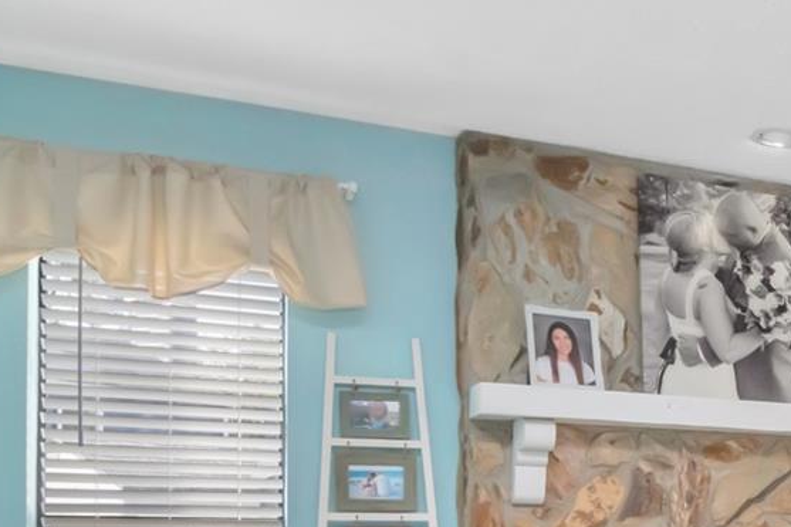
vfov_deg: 26.6
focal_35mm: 47
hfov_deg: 33.5
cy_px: 550
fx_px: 1042
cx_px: 957
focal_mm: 11
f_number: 11
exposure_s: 1/200
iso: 1250
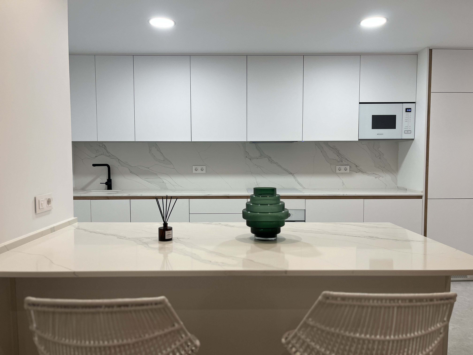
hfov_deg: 67.3
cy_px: 178
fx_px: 355
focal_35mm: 26
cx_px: 236
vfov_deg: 53.1
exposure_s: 1/100
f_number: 1.6
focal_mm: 5.1
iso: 64
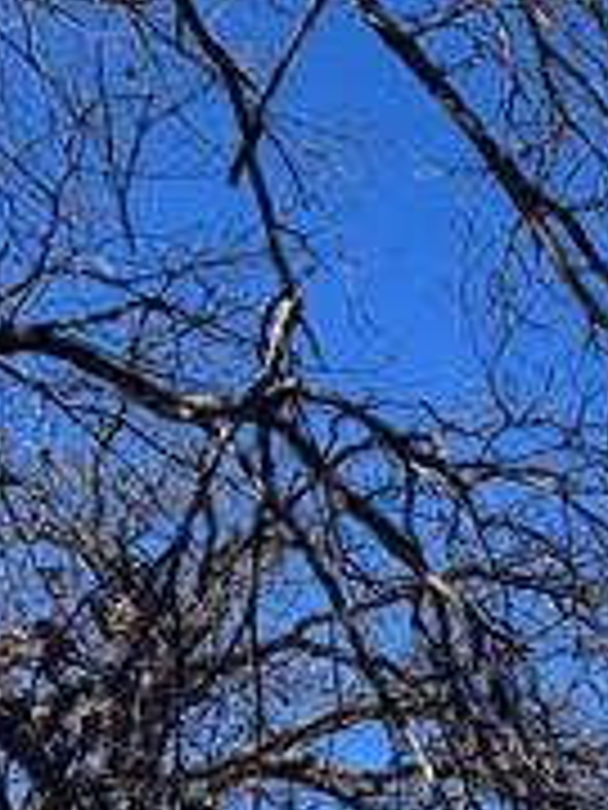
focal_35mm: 111
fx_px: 2599
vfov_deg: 16.4
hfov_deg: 12.1
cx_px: 1135
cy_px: 1148
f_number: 1.6
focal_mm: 5.96
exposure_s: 1/2571
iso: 50
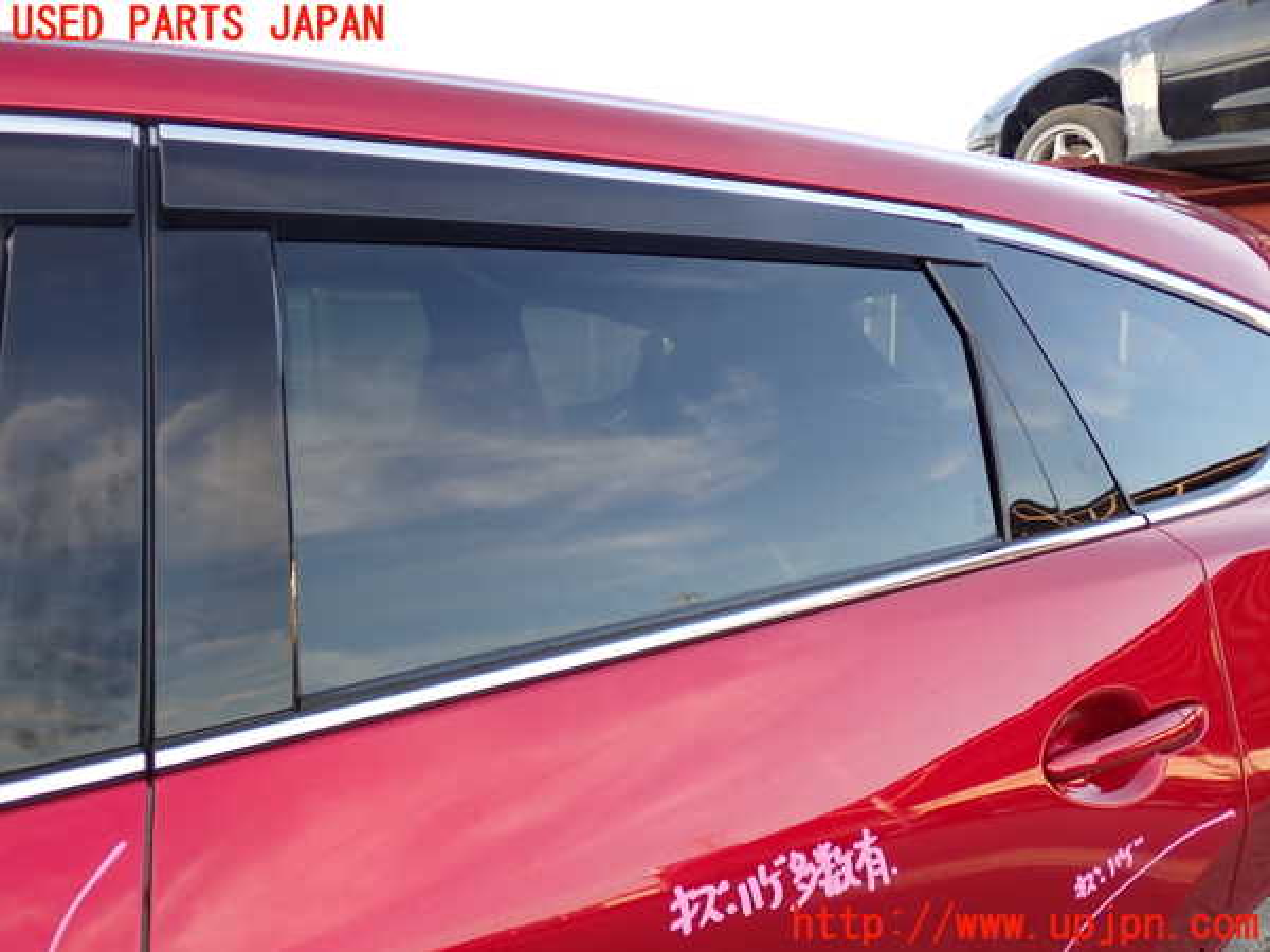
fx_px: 1174
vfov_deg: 44.2
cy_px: 476
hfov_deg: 56.8
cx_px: 635
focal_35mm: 32
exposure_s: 1/125
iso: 100
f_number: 2.4
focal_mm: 5.79
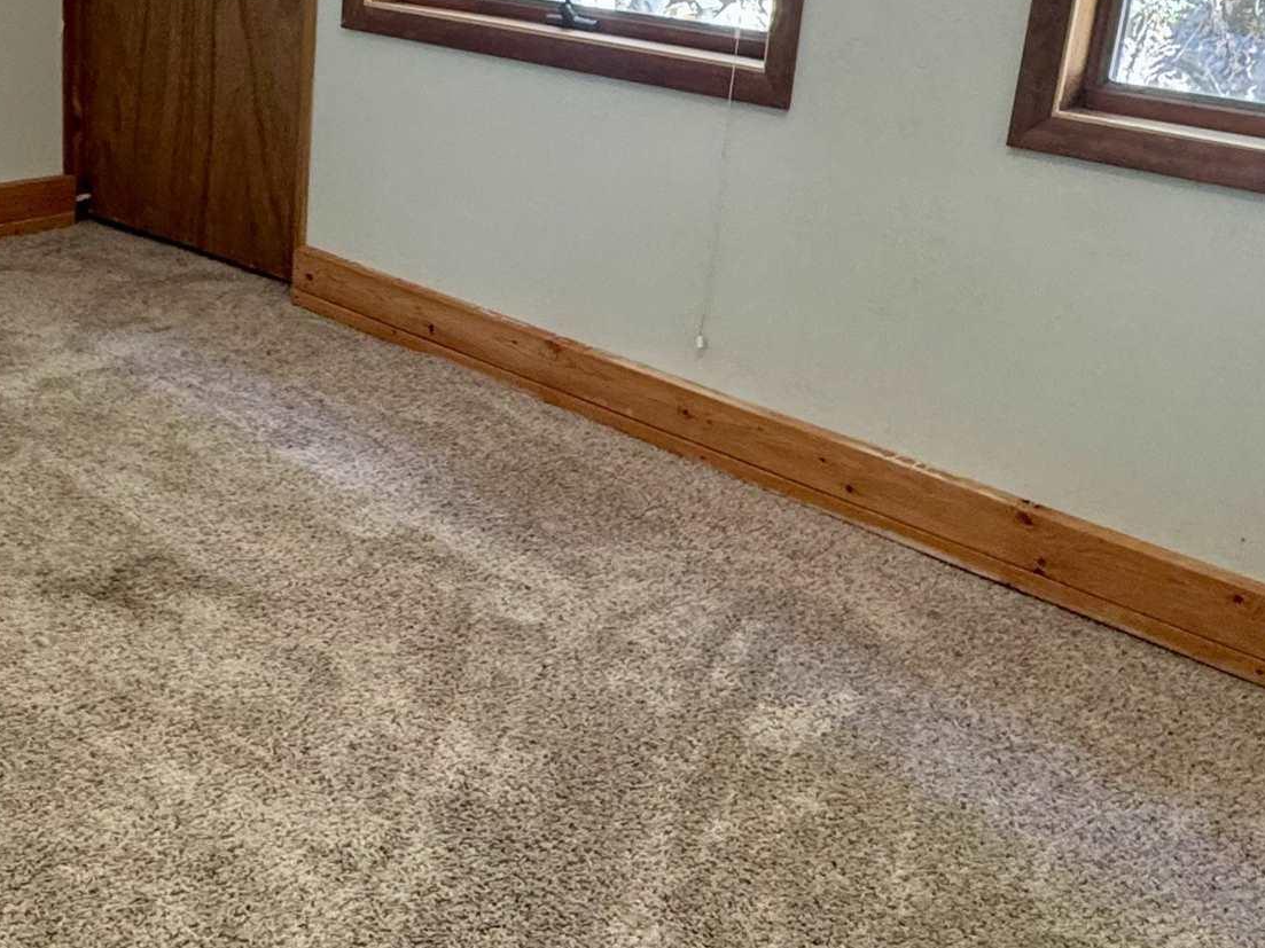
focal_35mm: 39
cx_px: 446
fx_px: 1425
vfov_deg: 36.1
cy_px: 259
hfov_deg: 47.3
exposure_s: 1/60
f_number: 2.2
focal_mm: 2.22
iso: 200
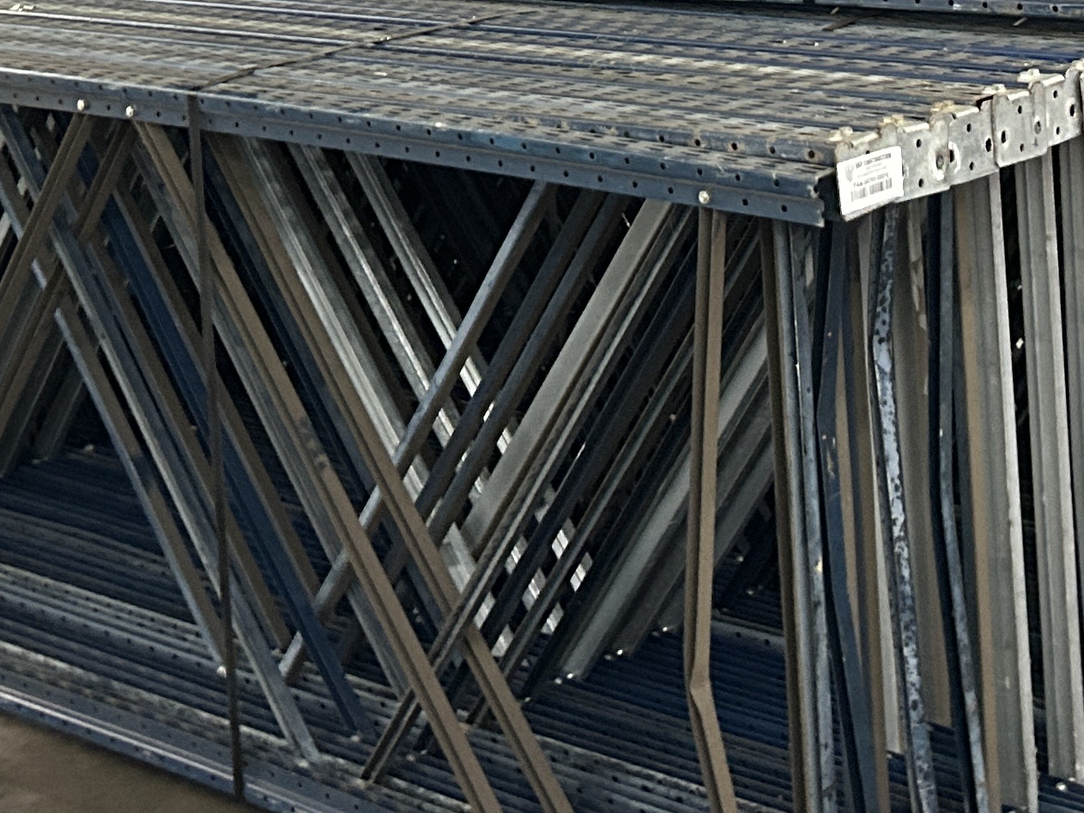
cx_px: 530
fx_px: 2599
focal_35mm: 83
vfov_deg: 16.7
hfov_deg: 23.6
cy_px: -267
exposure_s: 1/60
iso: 500
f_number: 1.5
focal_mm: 5.7
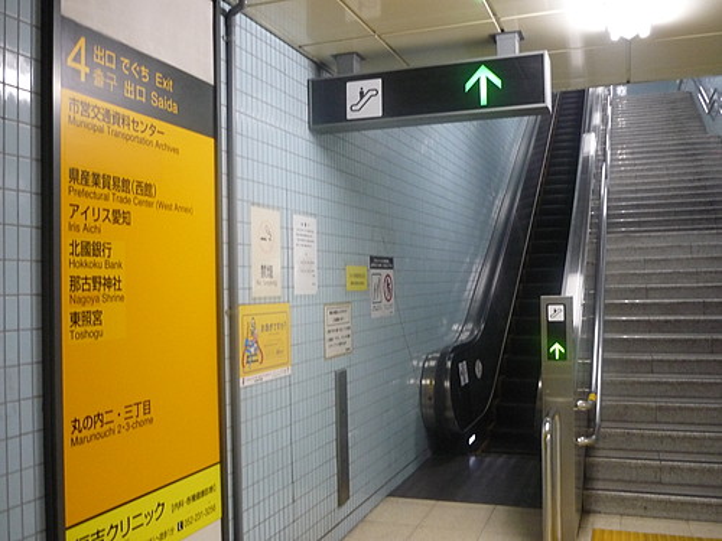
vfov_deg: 42.9
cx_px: 361
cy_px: 270
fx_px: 688
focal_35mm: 33
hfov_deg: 55.4
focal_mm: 5.5
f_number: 2.8
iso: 400
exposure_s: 1/30
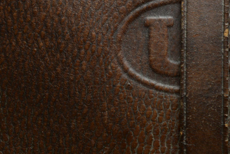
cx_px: 200
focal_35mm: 243
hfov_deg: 8.4
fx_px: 1553
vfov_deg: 5.7
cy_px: 78
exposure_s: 1/100
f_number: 7.1
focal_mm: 85
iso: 1250
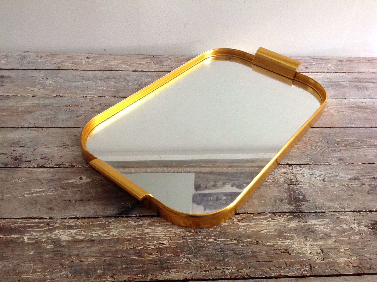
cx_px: 188
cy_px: 141
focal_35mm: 35
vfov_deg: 40.6
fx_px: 381
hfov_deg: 52.7
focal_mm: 4.28
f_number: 2.4
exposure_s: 1/15
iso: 160
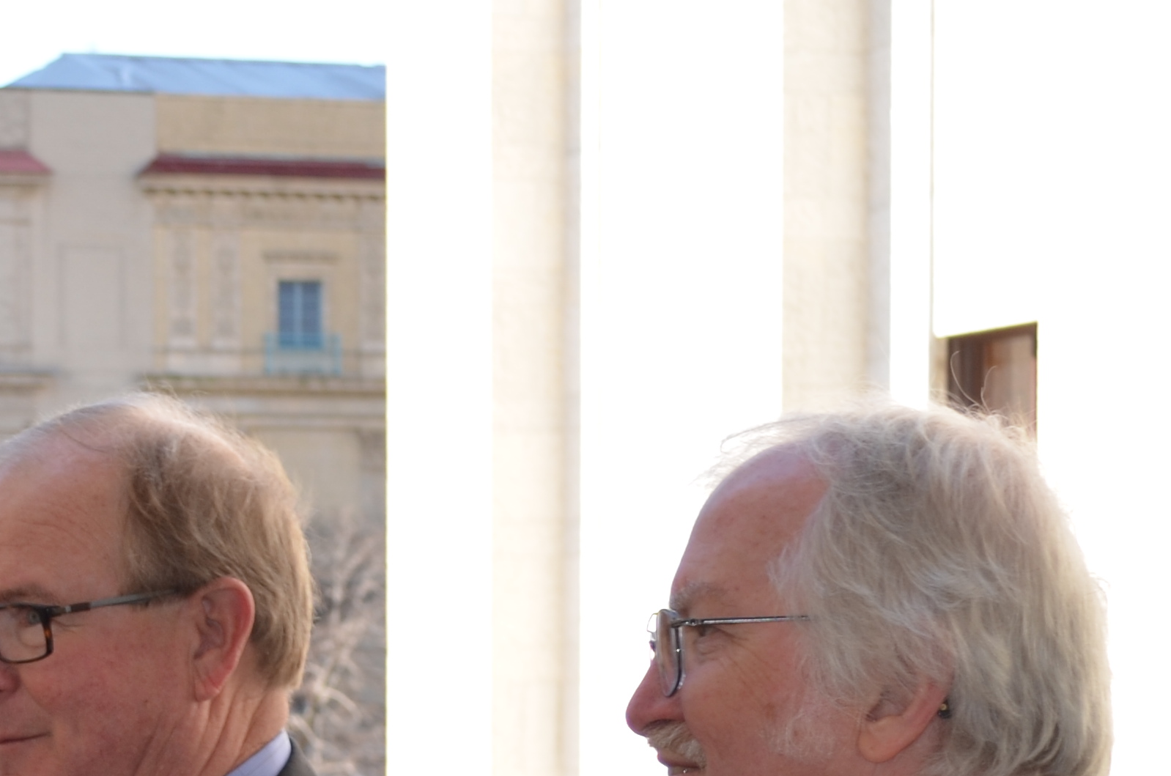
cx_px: -346
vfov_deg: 12.0
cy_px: 933
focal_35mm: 111
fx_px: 3604
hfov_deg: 17.3
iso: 140
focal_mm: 24
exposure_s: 1/200
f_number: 4
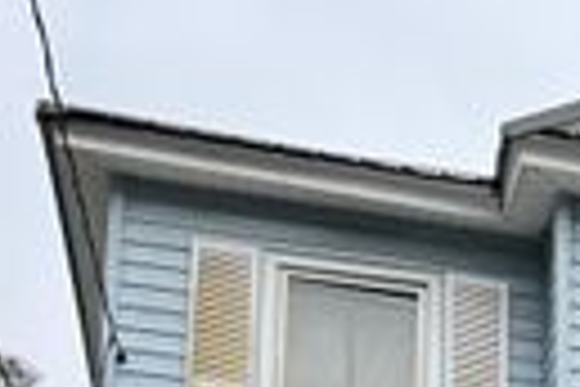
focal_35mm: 97
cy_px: 839
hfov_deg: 19.6
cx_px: 728
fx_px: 1563
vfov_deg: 12.1
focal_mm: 6.86
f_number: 1.78
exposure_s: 1/1541
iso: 80
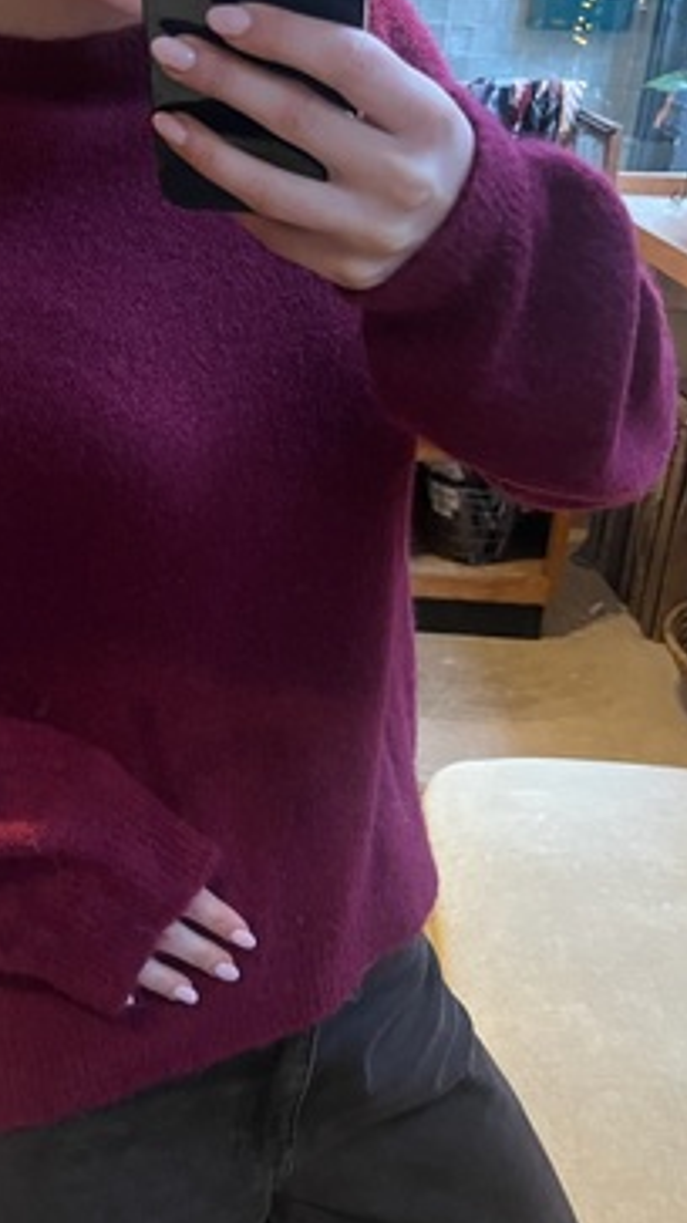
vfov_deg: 50.5
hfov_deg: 28.8
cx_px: 108
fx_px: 1296
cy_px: 610
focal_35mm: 40
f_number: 1.6
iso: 500
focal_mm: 5.1
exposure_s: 1/50
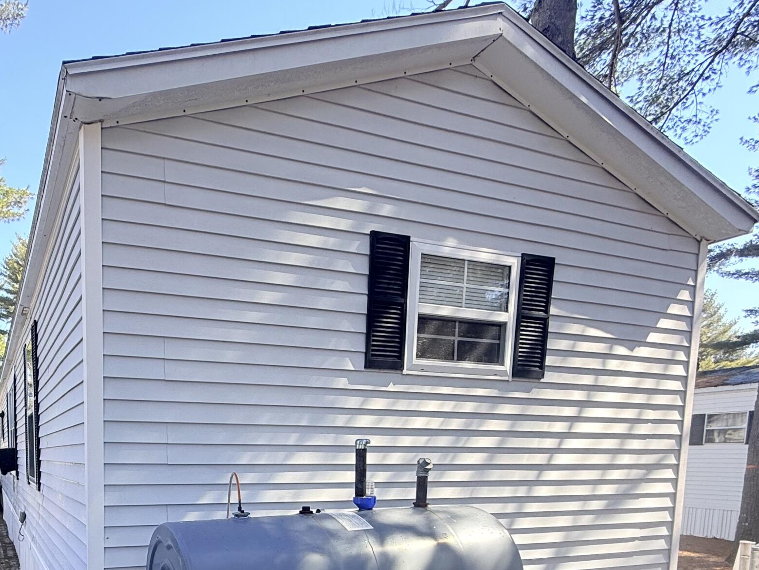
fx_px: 592
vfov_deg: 45.7
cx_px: 189
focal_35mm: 27
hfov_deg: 61.6
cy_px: 528
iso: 50
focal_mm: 2.22
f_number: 2.2
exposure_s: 1/342
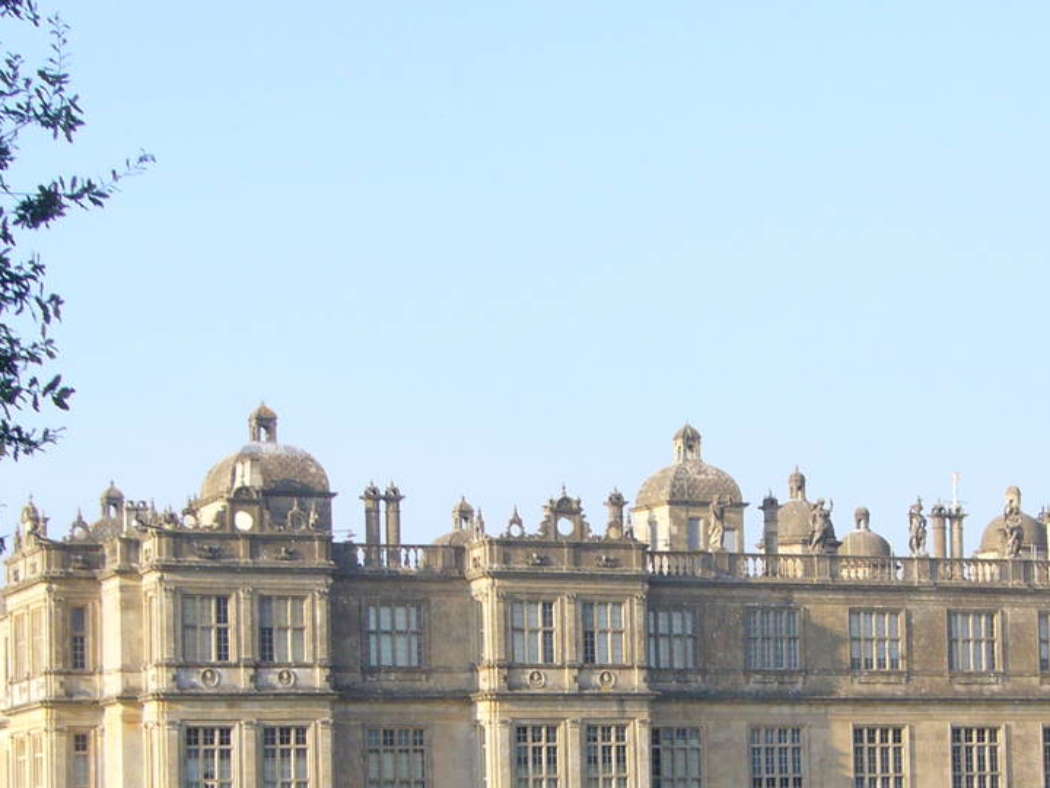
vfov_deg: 14.5
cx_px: 731
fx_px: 3033
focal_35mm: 100
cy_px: 824
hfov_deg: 19.6
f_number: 6.3
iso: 80
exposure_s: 1/160
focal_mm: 7.5
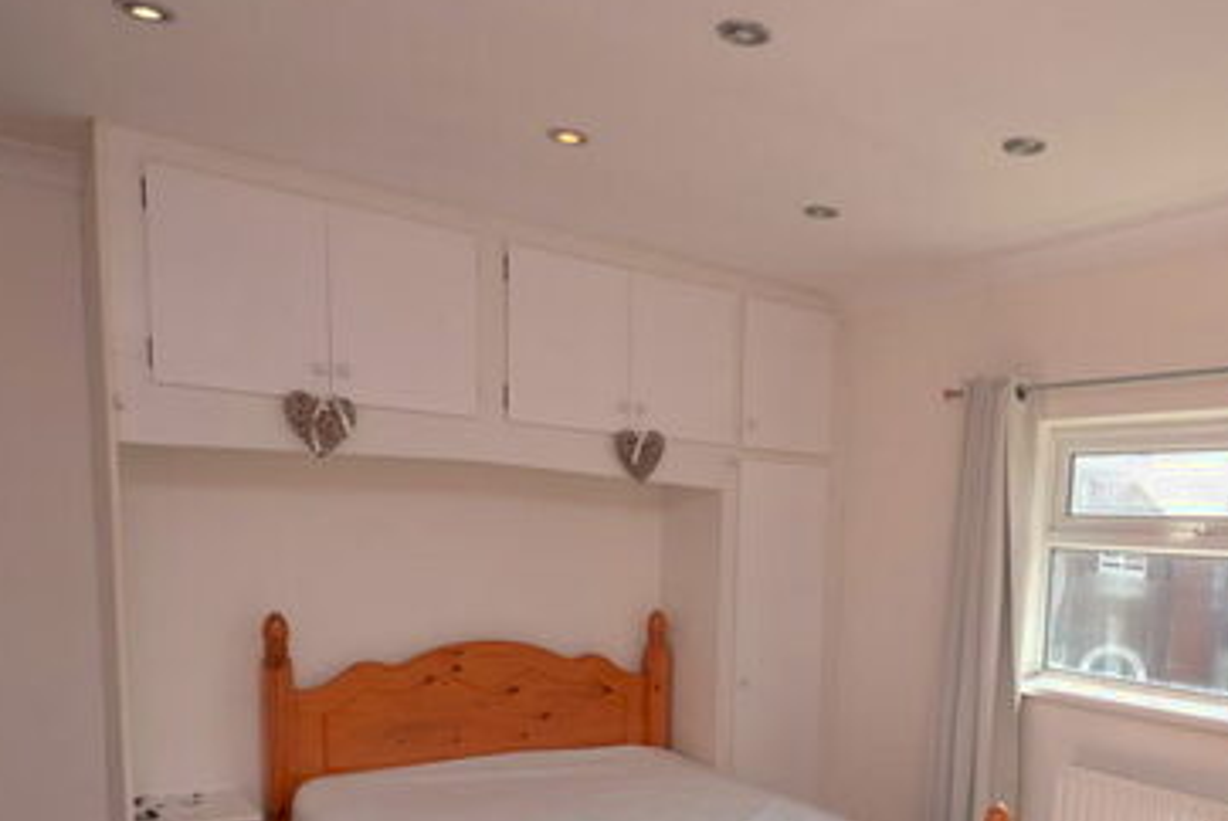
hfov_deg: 60.8
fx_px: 990
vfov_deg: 42.9
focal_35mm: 29
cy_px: 663
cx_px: 892
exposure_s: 1/125
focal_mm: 10
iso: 110
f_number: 5.6
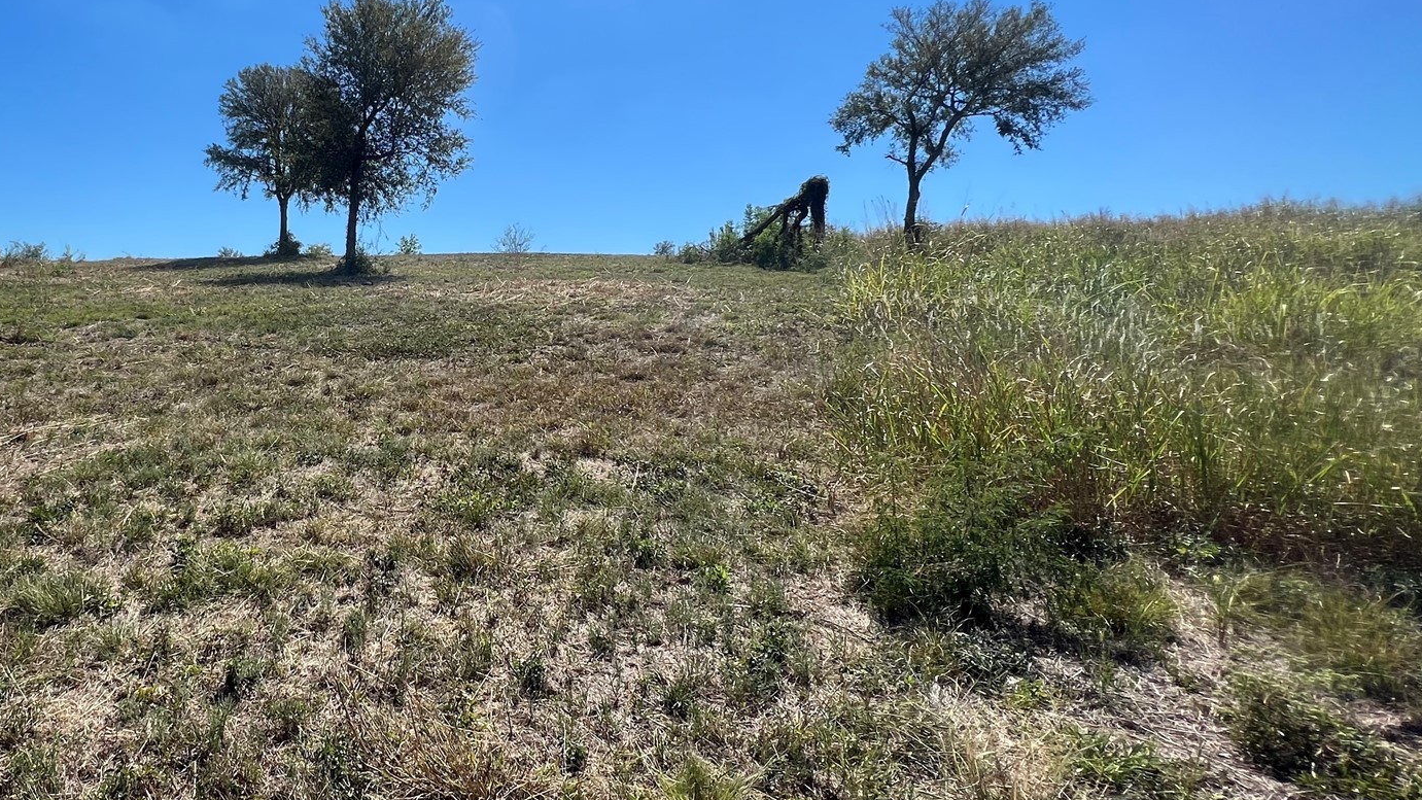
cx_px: 376
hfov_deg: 78.3
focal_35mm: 21
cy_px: 317
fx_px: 792
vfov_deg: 53.2
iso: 32
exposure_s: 1/1783
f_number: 1.8
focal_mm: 1.57
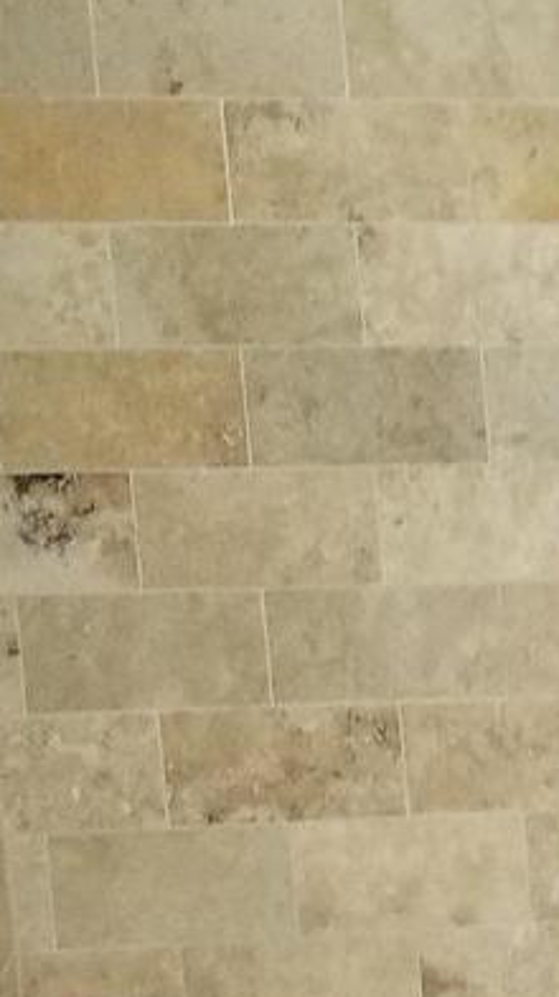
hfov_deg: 10.0
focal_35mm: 111
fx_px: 2930
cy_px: 1114
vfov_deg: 18.5
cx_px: 1159
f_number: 1.7
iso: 160
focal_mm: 4.25
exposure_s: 1/60
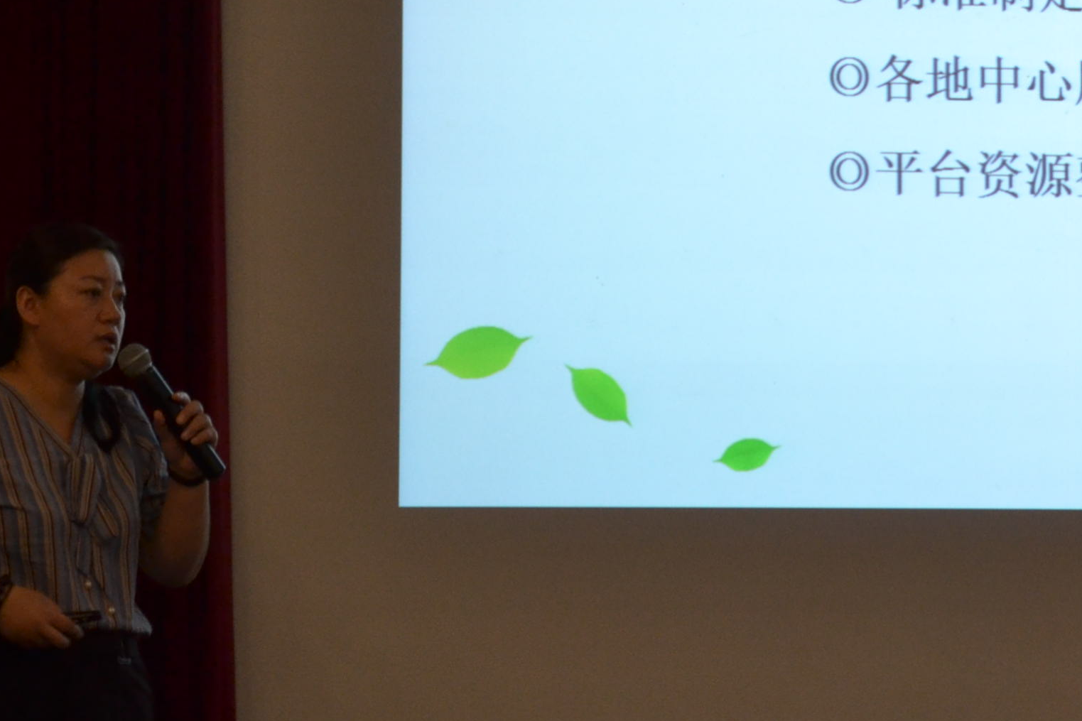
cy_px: 87
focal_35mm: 143
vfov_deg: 9.6
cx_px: 427
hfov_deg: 14.3
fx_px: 4297
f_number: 5.3
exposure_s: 1/60
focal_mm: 42
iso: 800
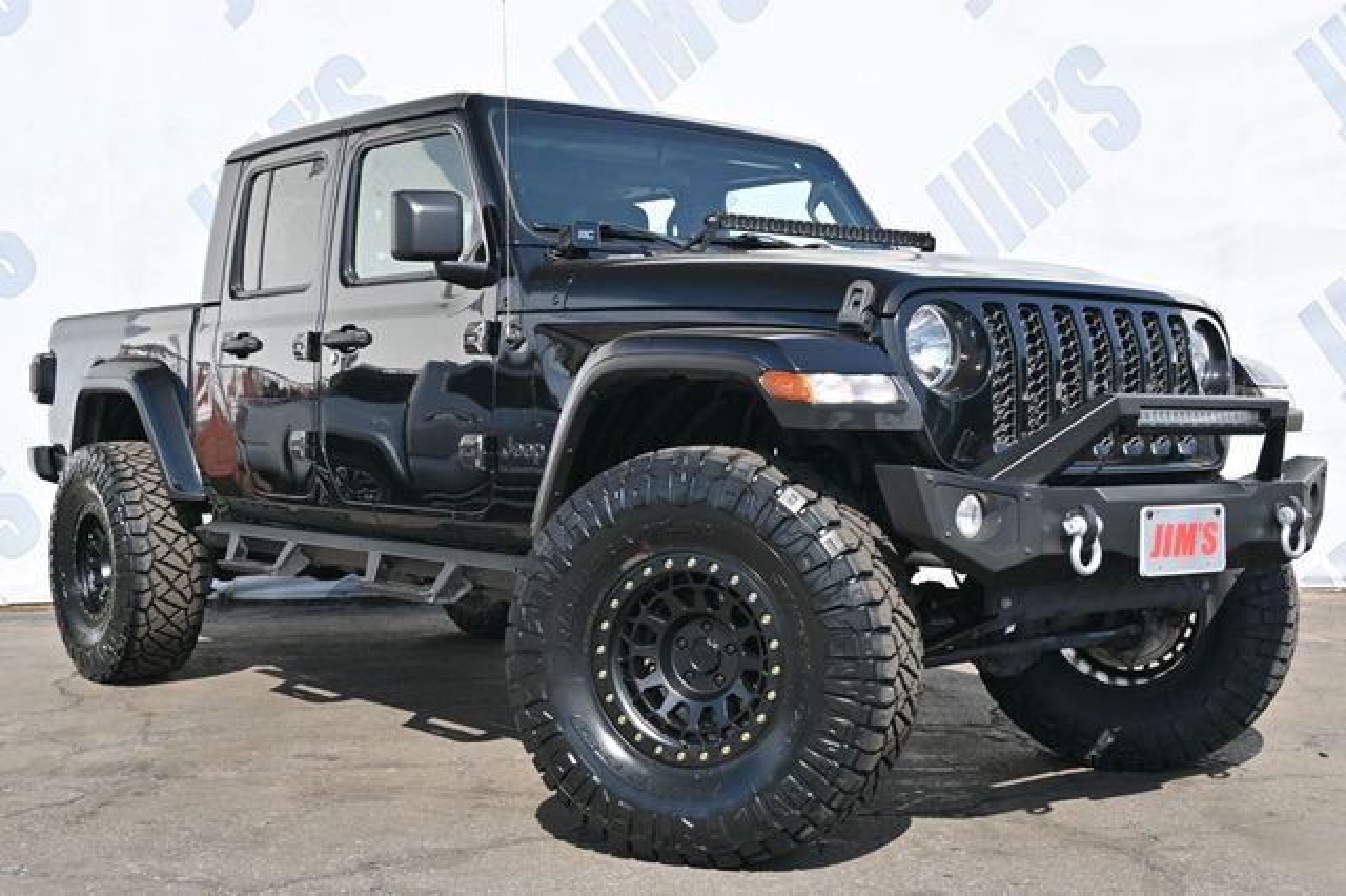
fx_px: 1626
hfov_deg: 45.0
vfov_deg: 30.8
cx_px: 673
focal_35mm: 44
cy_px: 448
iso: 110
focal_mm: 29
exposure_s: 1/250
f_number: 5.6
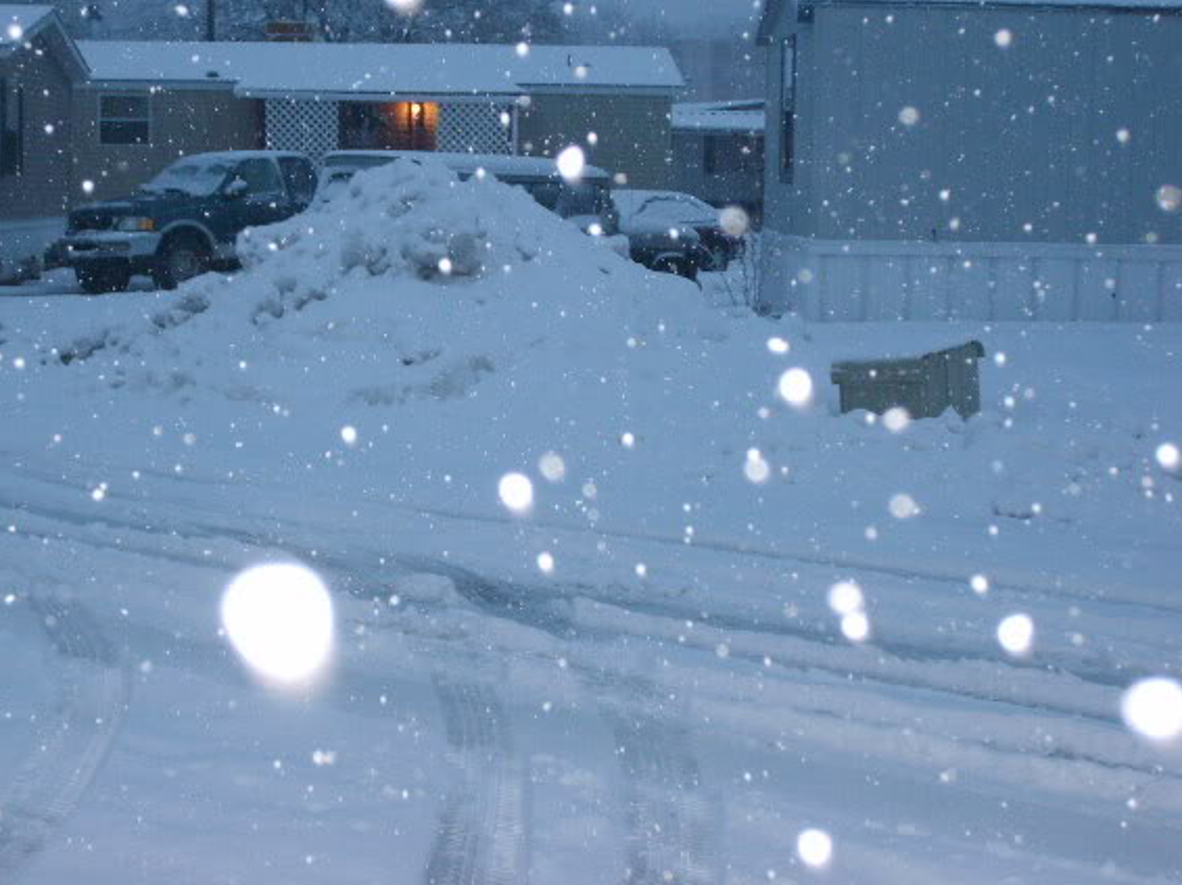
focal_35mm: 69
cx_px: 530
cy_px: 401
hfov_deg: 28.2
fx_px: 2355
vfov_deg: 21.3
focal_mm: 10.3
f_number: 3.6
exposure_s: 1/45
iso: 277
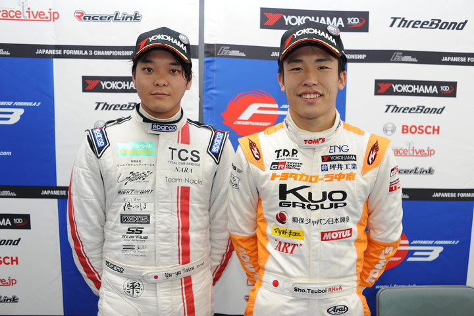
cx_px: 237
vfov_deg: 37.9
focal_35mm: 35
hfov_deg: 54.4
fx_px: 461
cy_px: 158
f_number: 2.8
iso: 200
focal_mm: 35
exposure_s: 1/60
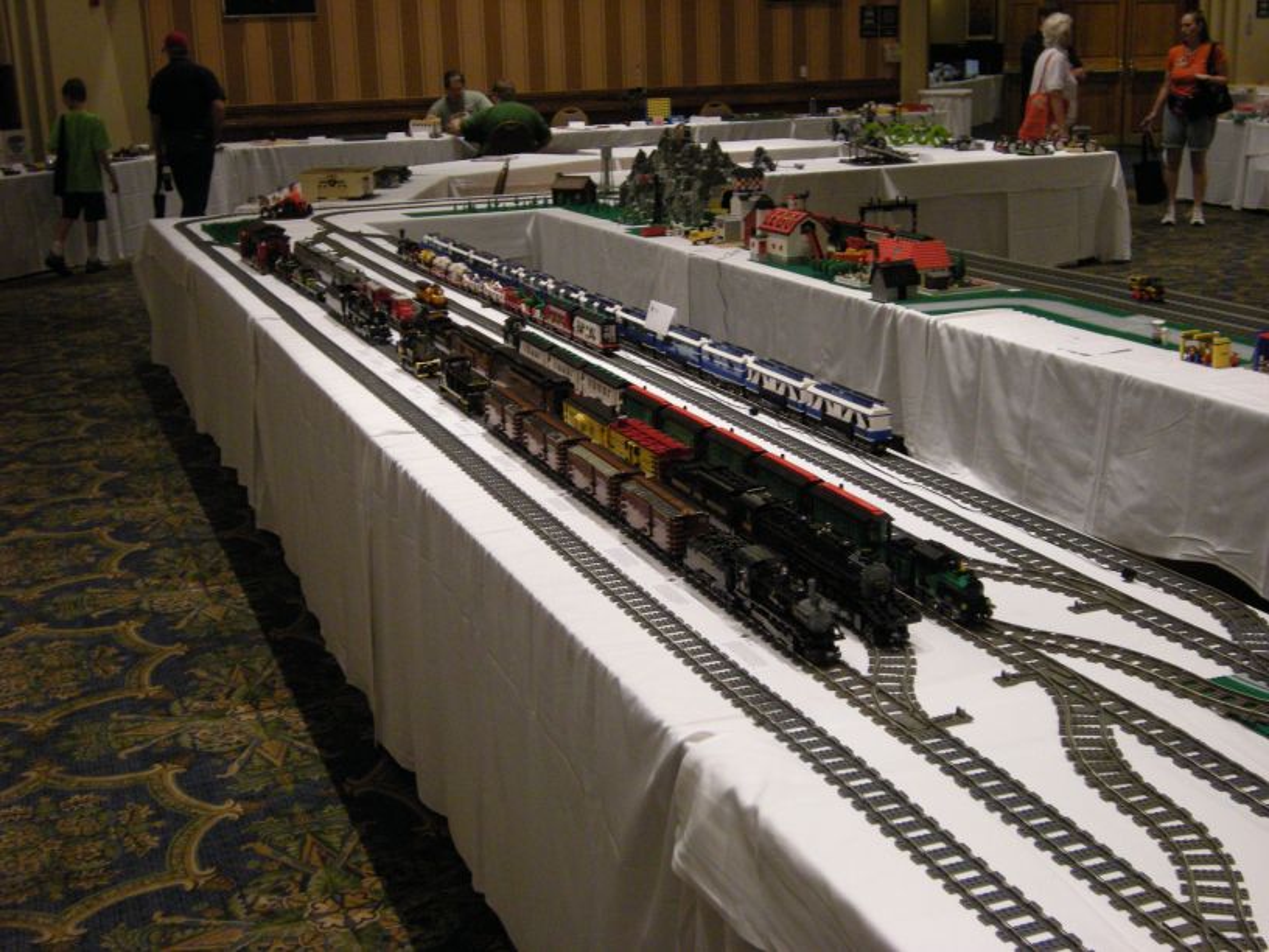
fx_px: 1650
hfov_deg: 42.1
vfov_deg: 32.2
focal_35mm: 45
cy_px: 476
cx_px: 634
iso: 363
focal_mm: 7.5
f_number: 3.5
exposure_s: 1/50.1
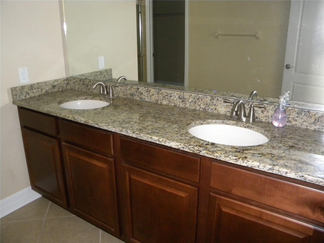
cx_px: 162
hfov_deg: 63.4
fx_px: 262
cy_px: 122
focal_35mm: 28
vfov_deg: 49.7
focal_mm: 5
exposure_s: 1/8
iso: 400
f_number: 3.5
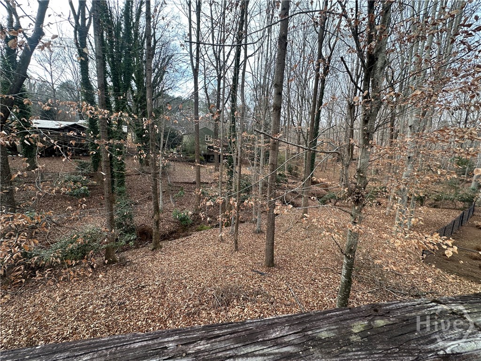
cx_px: 240
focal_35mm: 14
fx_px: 195
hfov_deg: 102.1
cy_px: 180
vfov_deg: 85.7
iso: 40
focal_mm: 2.22
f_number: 2.2
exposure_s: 1/160
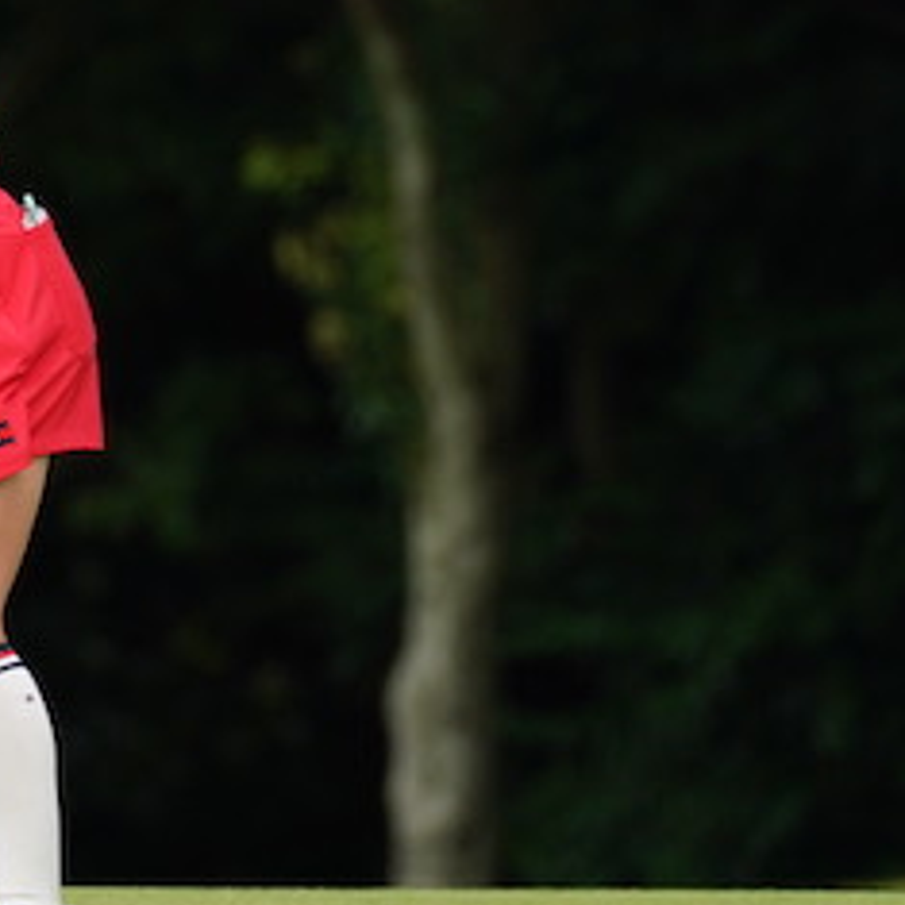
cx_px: 239
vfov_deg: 1.5
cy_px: 202
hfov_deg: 1.5
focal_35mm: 1187
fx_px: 35110
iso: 400
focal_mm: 400
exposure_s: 1/1000
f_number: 6.3
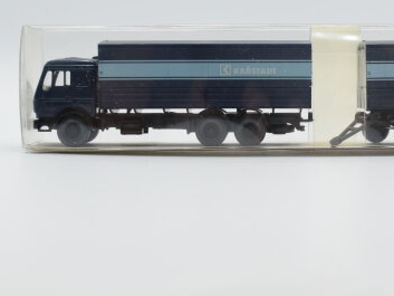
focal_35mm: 86
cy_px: 88
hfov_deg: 22.6
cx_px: 291
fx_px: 977
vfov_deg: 17.2
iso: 400
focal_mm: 35
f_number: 8
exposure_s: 1/200
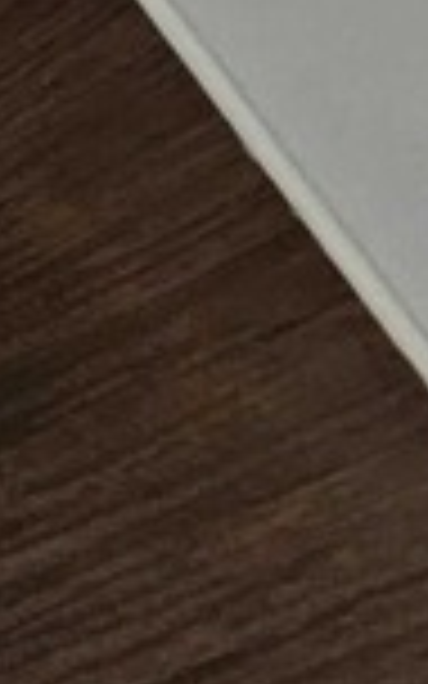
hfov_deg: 5.3
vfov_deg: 16.0
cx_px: -2072
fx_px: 2034
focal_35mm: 109
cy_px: -580
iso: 125
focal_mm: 2.2
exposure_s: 1/60
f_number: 2.2
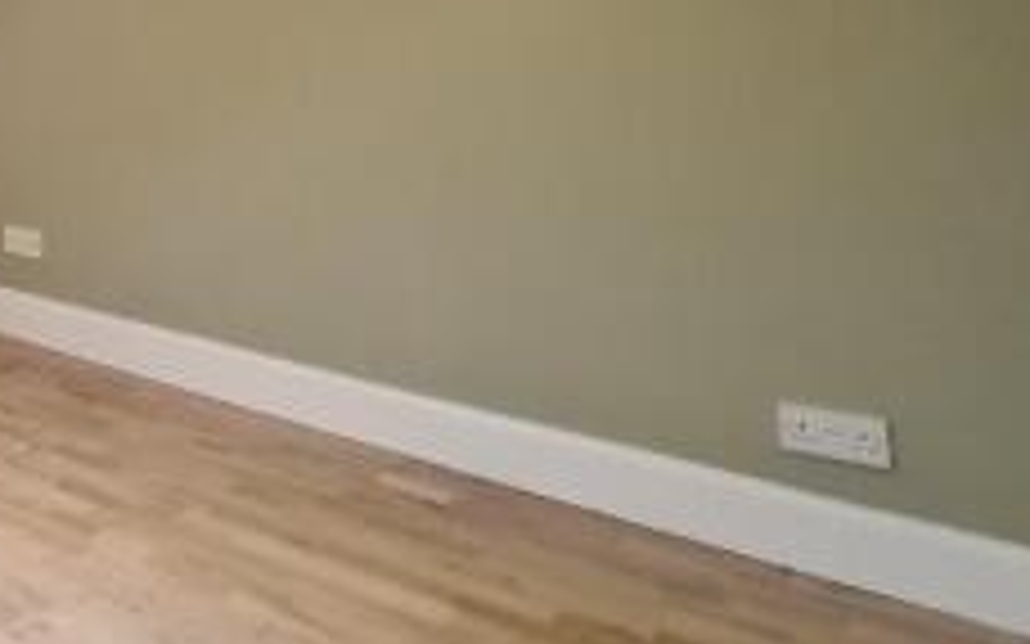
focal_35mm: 35
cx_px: -268
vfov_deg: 32.8
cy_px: -25
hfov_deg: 37.6
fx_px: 982
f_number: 2.2
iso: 400
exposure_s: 1/33
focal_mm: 2.2
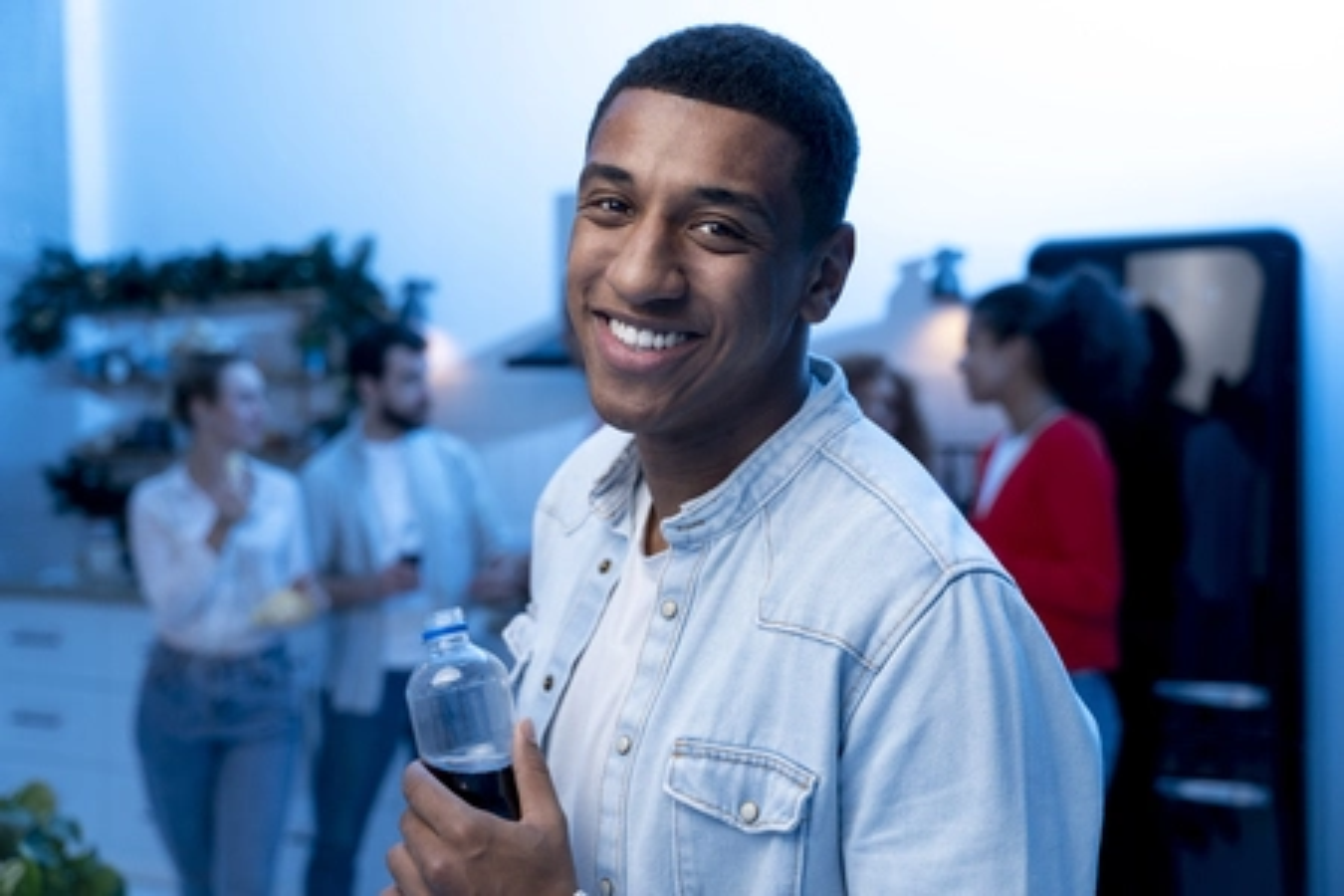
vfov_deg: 33.6
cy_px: 448
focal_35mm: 40
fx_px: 1482
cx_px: 672
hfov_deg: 48.8
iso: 250
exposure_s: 1/125
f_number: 3.2
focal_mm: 39.7
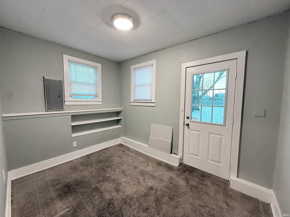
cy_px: 108
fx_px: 117
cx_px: 145
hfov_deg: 102.1
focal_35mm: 14
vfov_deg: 85.7
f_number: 2.2
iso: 320
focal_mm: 2.22
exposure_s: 1/60
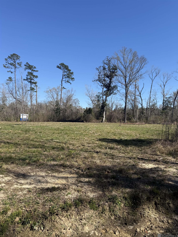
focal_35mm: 24
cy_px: 118
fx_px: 165
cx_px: 89
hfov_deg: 56.8
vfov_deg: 71.6
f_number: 1.78
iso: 80
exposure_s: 1/3759
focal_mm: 6.76
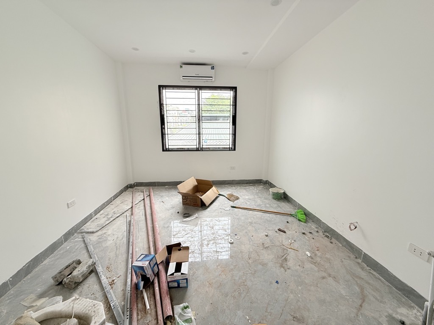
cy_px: 162
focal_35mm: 14
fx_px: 176
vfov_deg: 85.7
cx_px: 217
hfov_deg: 102.1
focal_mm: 2.22
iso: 64
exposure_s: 1/135
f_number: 2.2
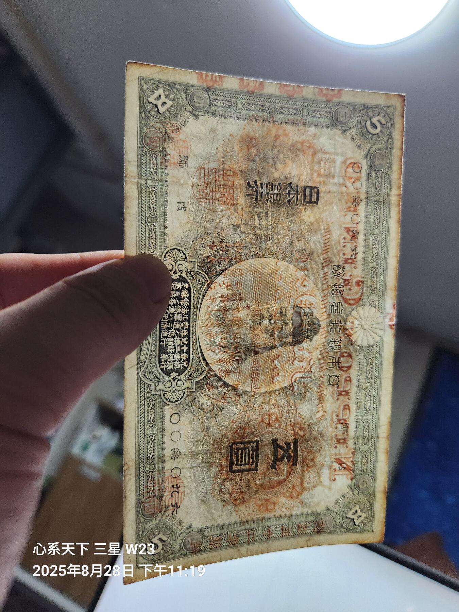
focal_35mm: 23
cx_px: 230
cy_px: 306
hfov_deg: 58.9
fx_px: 407
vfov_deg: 73.9
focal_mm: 5.4
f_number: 1.8
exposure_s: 1/100
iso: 640
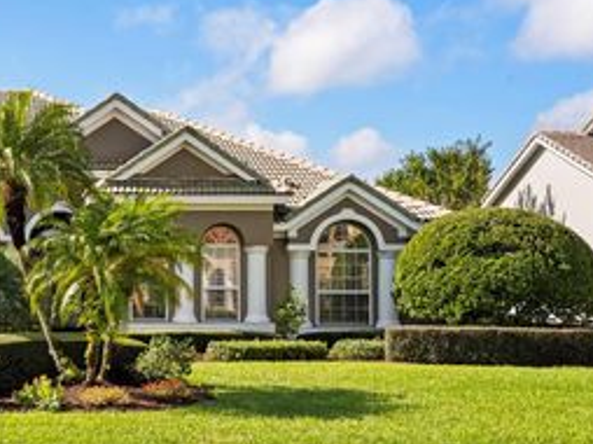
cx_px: 16
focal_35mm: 54
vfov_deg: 26.8
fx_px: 923
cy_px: 127
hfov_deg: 33.0
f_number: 9
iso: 1250
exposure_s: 1/1250
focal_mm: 28.5
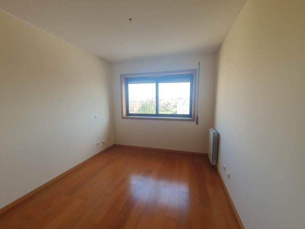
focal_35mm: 13
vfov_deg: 89.9
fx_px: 115
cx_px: 152
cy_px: 114
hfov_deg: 106.2
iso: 50
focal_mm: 1.8
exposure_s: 1/130
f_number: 2.2
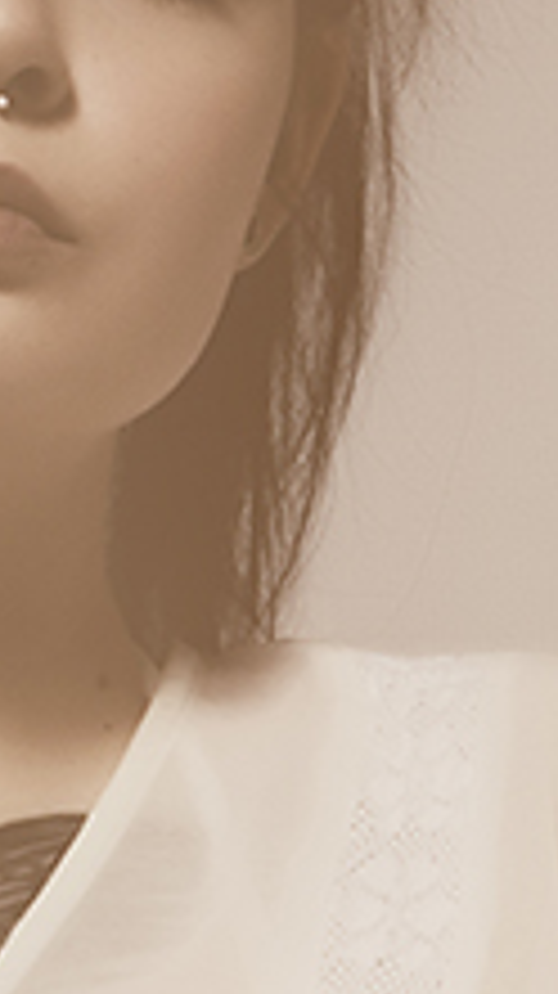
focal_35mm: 546
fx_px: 14389
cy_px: 2235
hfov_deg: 2.2
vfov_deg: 3.9
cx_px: 803
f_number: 18
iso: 200
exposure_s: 1/60
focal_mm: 48
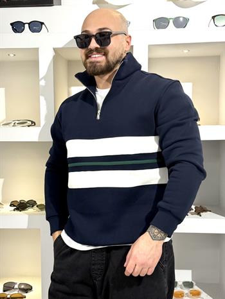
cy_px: 150
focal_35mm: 48
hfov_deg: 30.3
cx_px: 112
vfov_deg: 39.6
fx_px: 416
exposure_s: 1/100
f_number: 1.78
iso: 125
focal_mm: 6.76
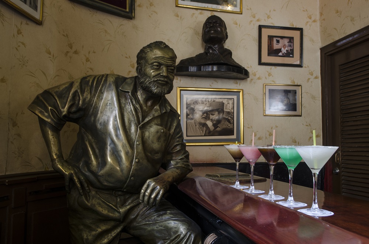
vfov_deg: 36.7
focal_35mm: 36
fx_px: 368
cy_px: 122
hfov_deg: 53.2
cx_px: 184
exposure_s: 3
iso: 100
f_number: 8
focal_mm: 24
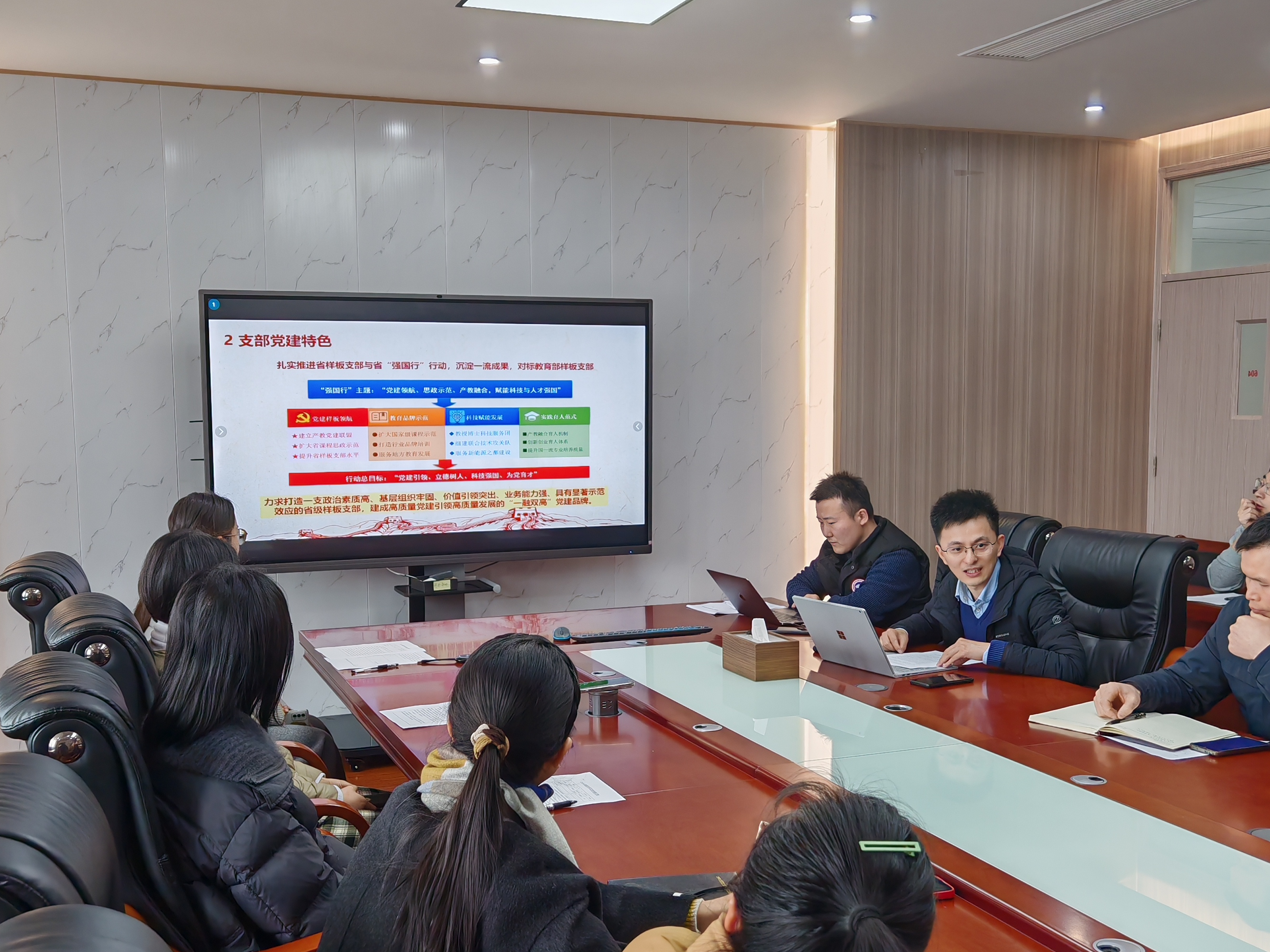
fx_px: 1394
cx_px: 612
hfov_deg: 49.0
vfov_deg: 37.7
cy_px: 532
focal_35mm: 38
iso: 125
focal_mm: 6.67
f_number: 1.9
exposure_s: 1/110
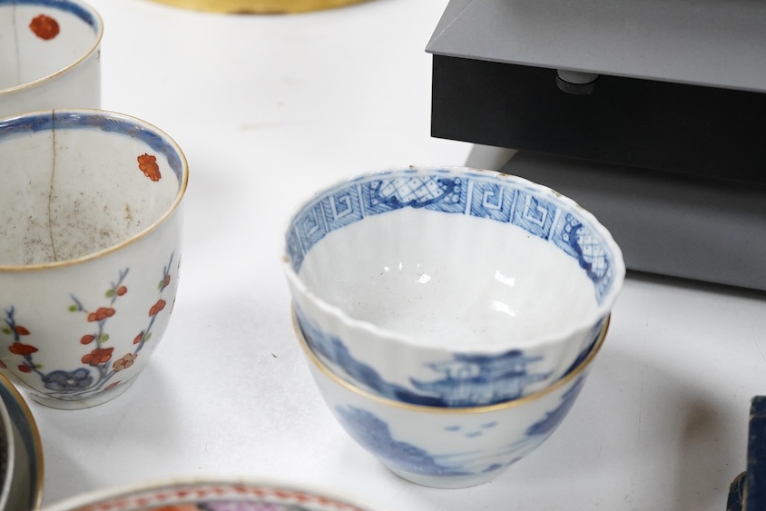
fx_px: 1277
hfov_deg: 33.4
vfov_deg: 22.6
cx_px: 382
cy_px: 246
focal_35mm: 60
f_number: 4
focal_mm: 30
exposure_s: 1/250
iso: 2500
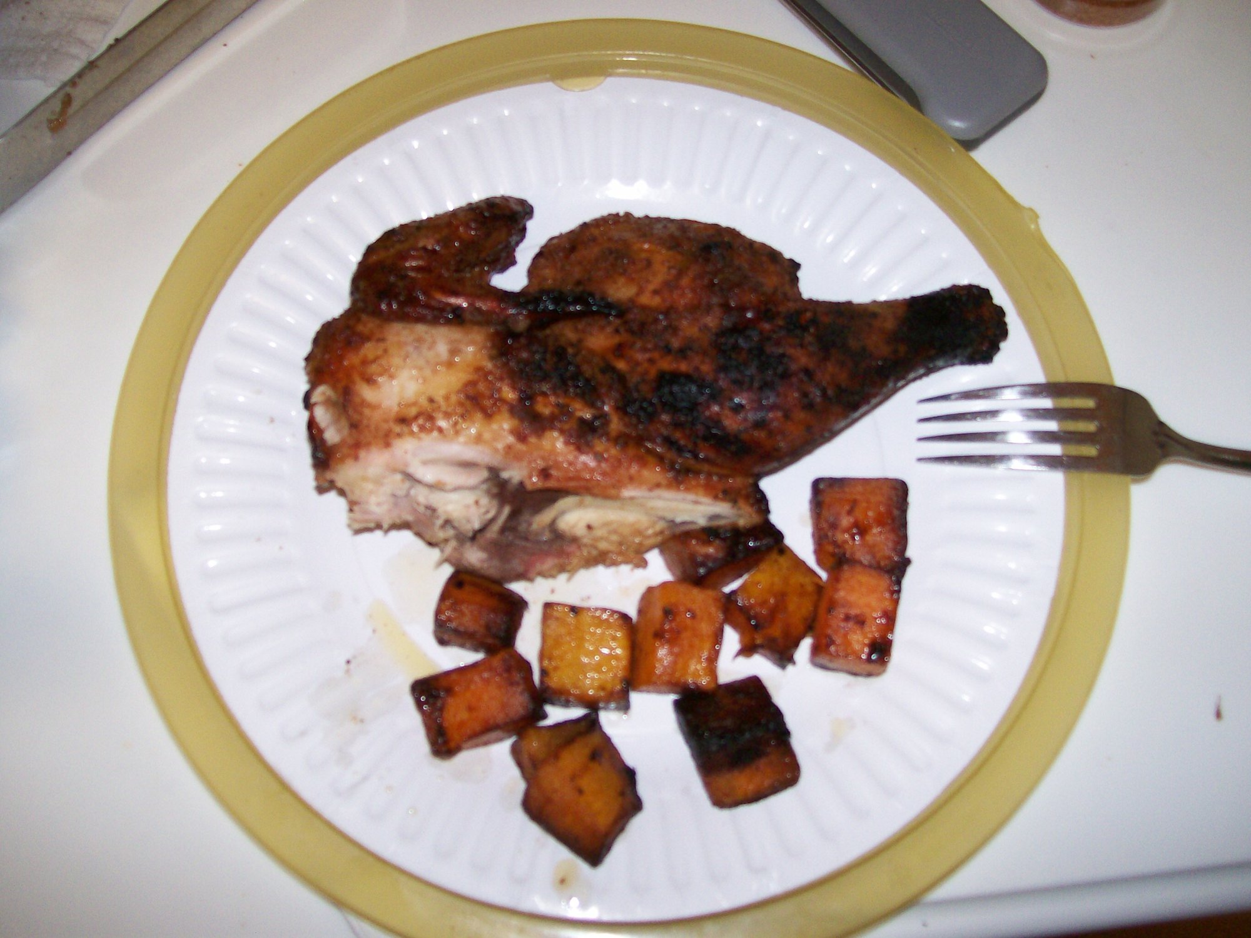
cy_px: 469
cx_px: 626
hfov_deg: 51.4
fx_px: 1301
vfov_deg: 39.7
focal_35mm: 36
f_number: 2.7
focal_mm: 6
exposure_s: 1/64
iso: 140
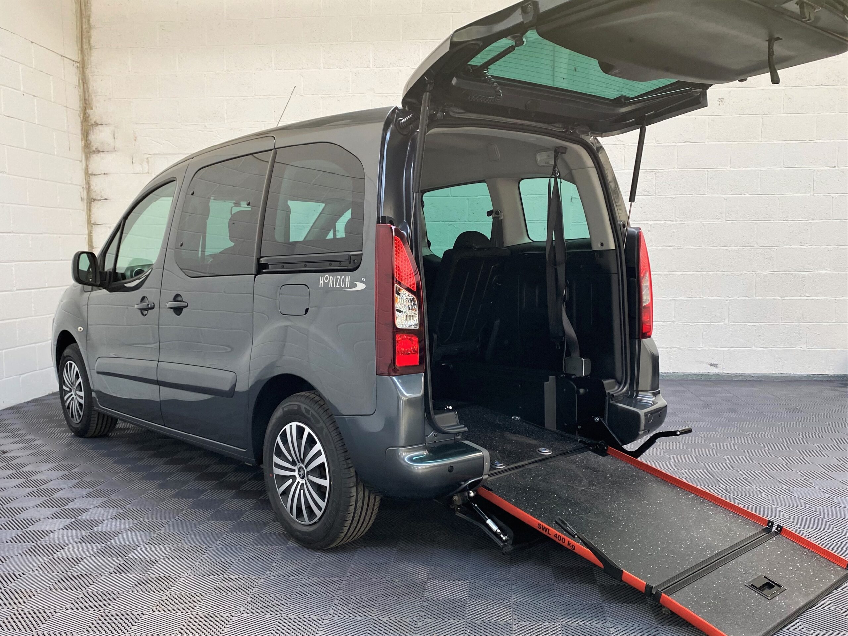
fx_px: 637
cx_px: 424
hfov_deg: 67.3
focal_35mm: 26
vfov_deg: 53.0
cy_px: 318
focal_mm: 4.25
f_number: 1.8
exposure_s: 1/121
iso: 100
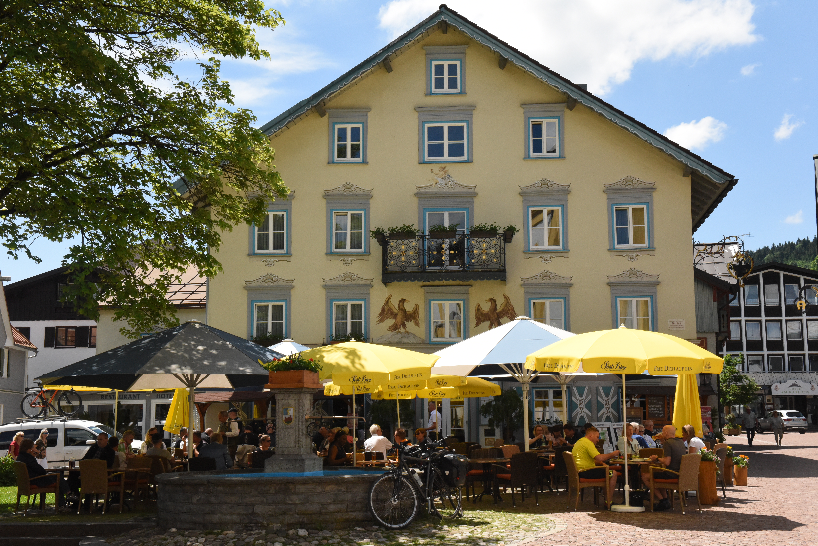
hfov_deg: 39.6
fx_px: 1136
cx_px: 409
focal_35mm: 50
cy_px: 273
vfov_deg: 27.0
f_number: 13
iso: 3200
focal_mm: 50
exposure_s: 1/1600
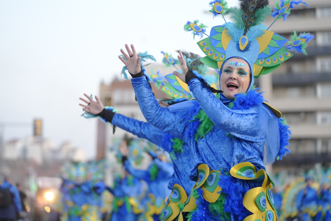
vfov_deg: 13.8
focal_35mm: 99
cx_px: 166
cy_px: 110
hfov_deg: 20.6
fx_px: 910
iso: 3200
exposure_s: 1/320
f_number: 2.8
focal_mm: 99
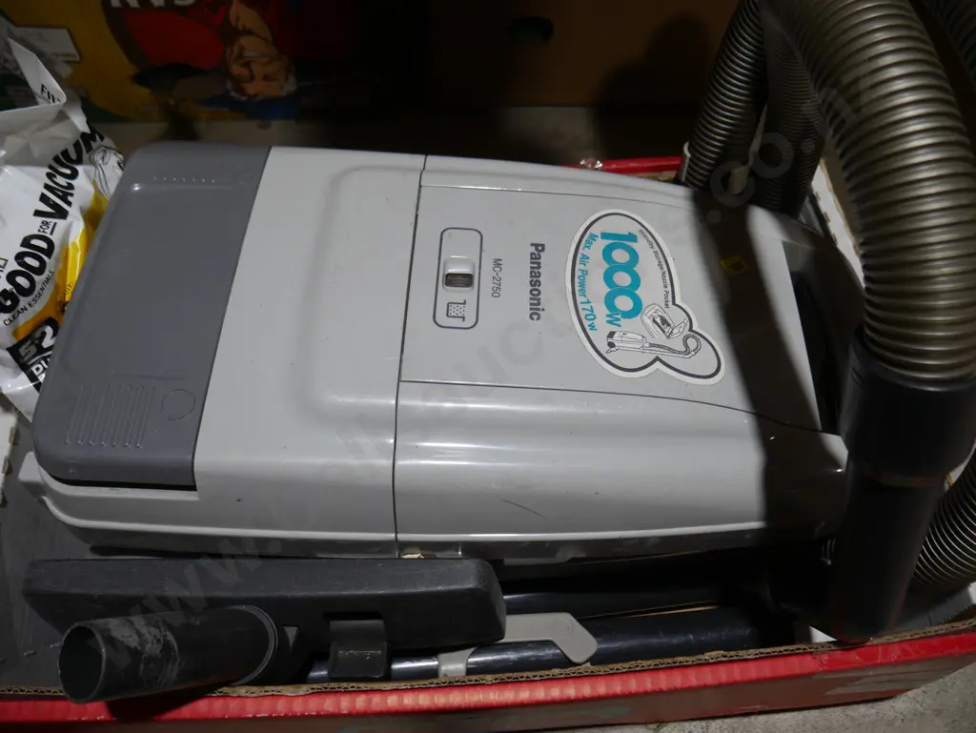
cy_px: 366
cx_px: 488
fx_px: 846
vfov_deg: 46.8
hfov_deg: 59.9
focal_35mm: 30
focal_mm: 15
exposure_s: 1/100
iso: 200
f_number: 3.6
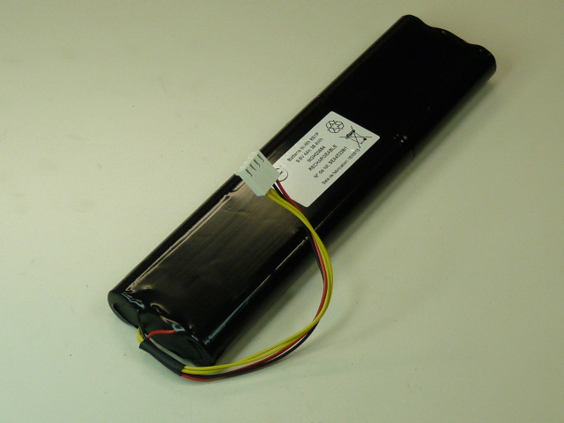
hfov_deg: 20.0
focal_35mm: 98
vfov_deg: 15.1
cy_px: 212
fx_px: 1597
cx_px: 282
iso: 200
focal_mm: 9.8
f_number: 3.2
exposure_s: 1/160
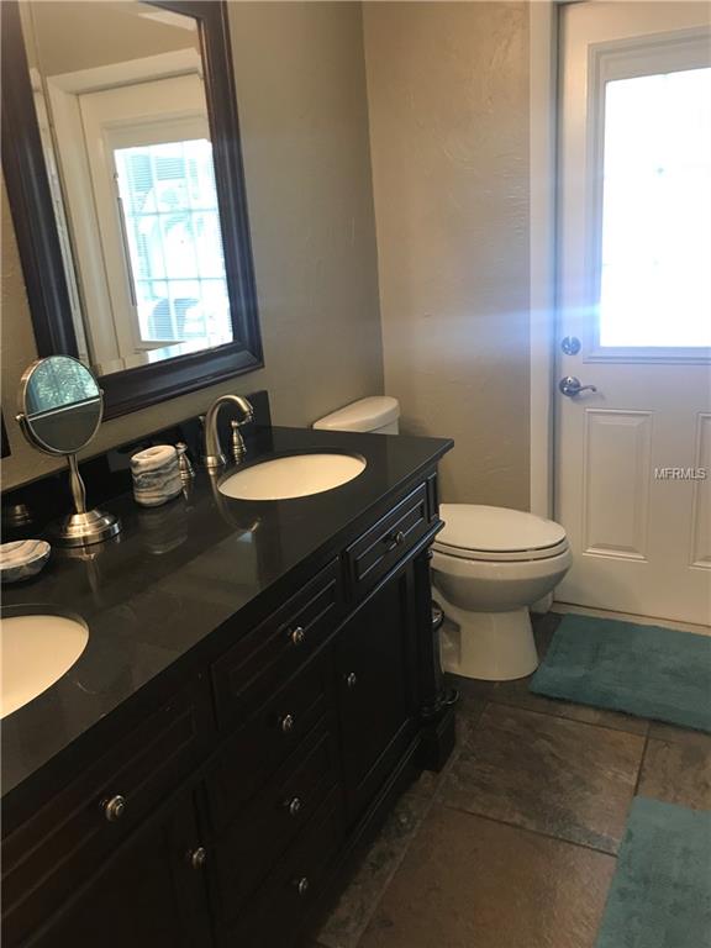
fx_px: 767
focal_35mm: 28
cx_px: 356
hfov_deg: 49.7
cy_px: 474
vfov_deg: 63.4
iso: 40
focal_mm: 3.99
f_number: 1.8
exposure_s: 1/24
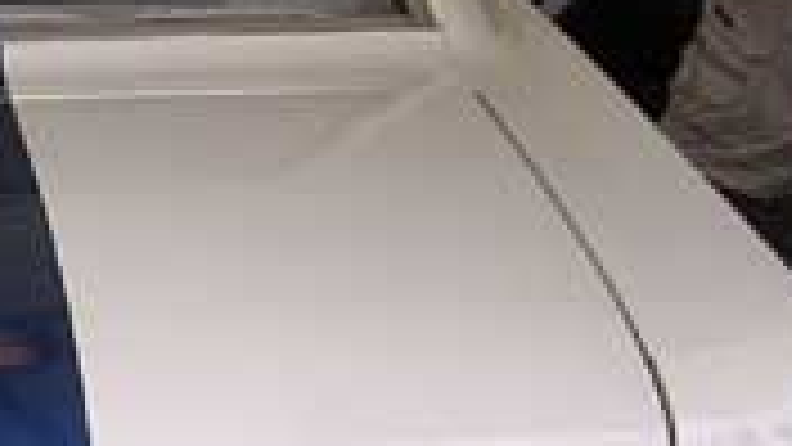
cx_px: -171
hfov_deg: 14.7
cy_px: 306
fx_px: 2961
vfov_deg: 8.6
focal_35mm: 141
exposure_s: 1/456
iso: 100
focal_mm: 5.8
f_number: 2.8
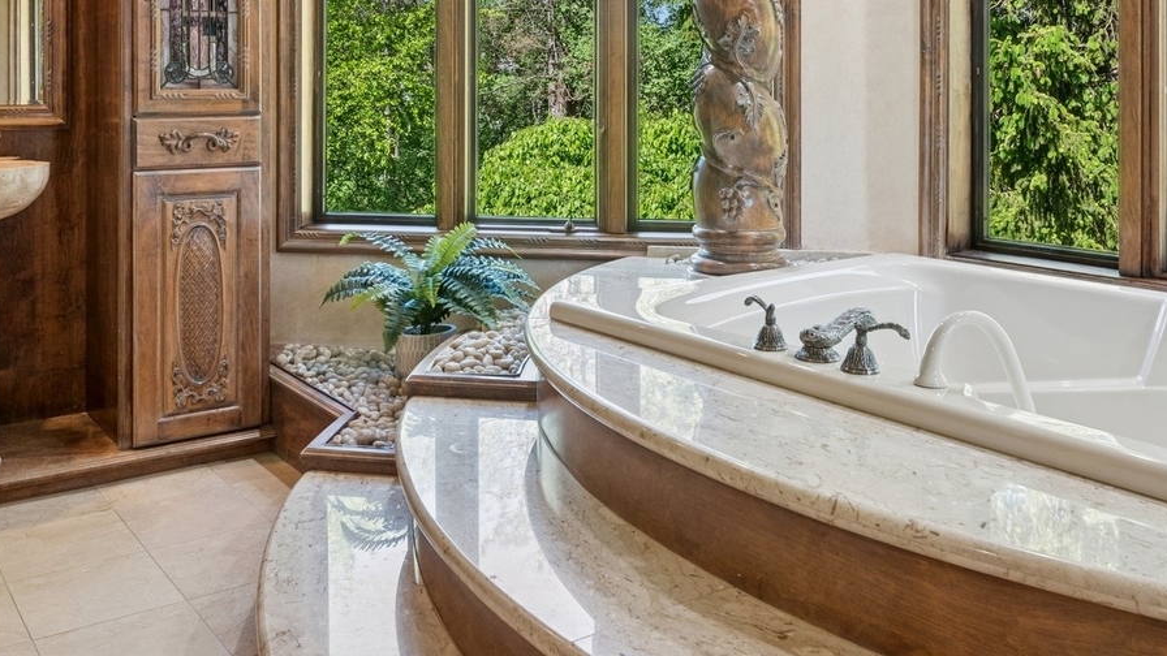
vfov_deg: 31.6
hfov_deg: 55.2
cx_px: 520
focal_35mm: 36
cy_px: 89
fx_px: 1114
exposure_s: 1/15
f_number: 9.5
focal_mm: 19
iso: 200
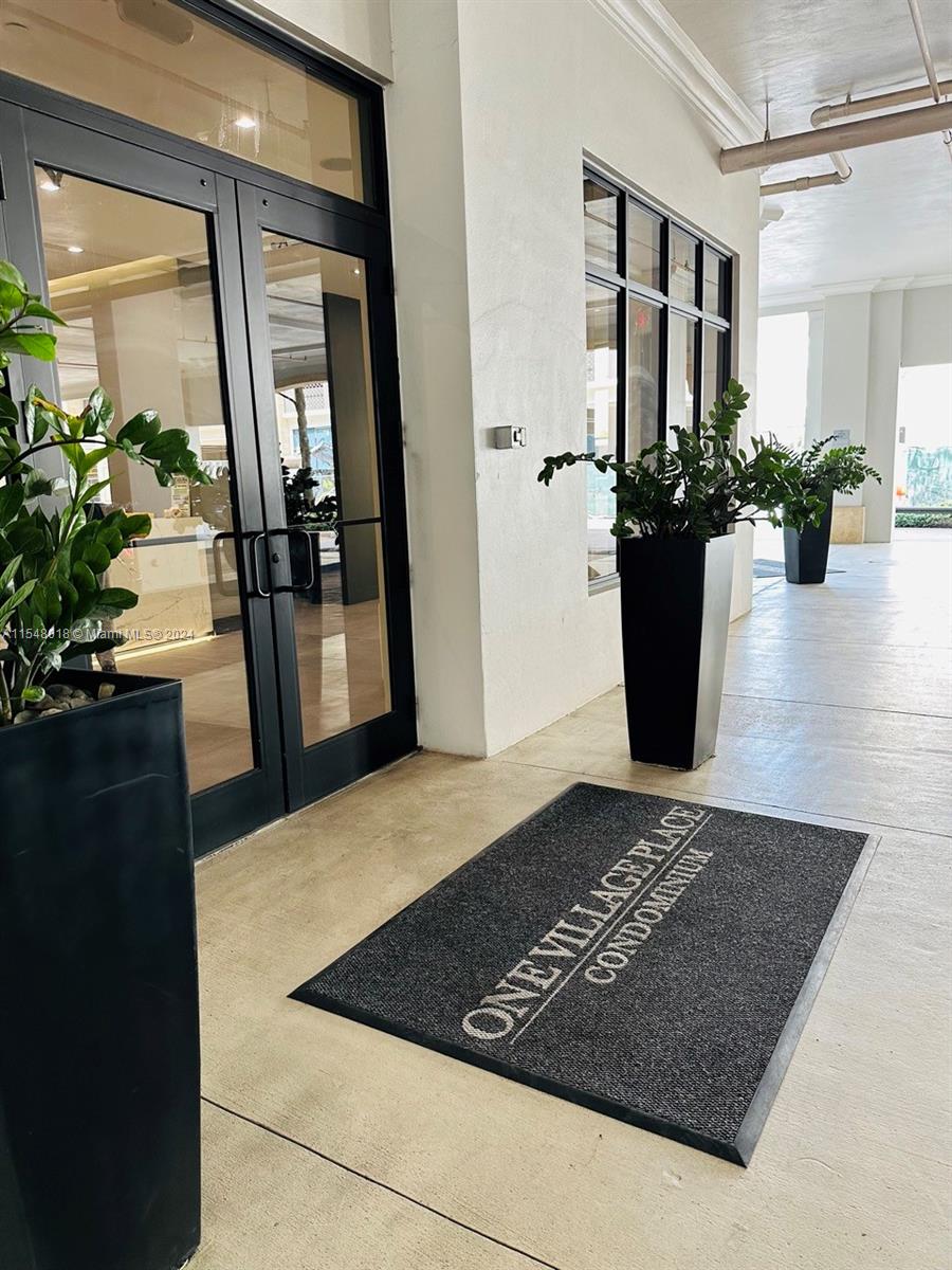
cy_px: 635
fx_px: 880
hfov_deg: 56.8
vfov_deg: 71.6
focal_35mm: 24
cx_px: 476
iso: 160
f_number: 1.78
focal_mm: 6.86
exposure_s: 1/121
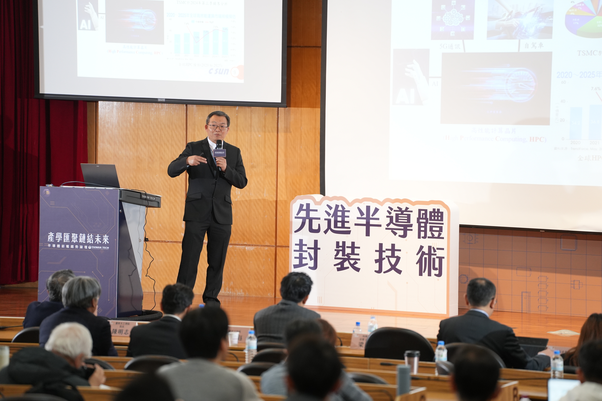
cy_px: 200
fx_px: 3010
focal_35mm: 180
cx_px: 301
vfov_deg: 7.6
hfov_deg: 11.4
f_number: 3.2
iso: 1250
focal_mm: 180
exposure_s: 1/250
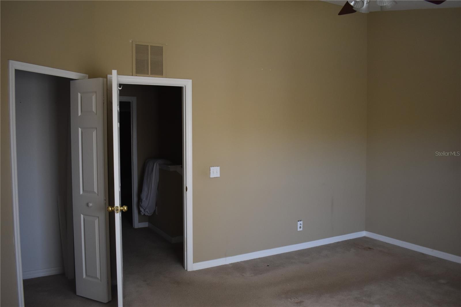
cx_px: 230
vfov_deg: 43.6
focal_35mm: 30
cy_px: 154
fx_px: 384
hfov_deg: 61.9
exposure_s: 1/200
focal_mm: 20
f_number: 3.5
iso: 800
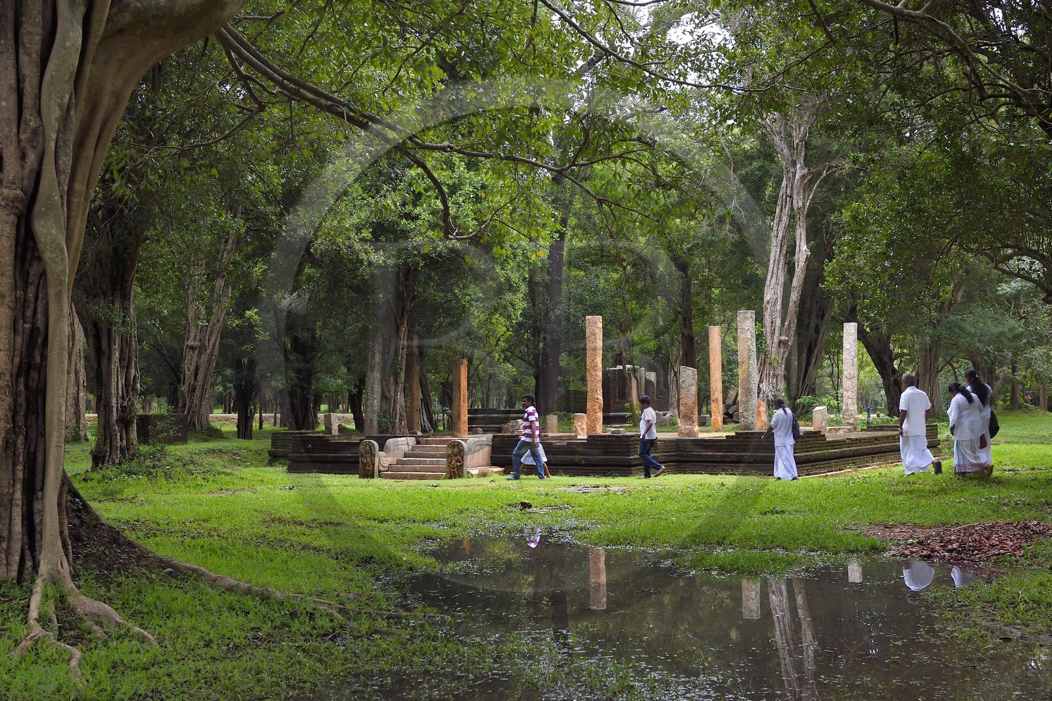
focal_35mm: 44
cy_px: 350
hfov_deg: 44.5
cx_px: 526
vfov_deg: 30.5
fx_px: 1285
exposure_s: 1/60
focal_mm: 44
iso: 1600
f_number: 6.3
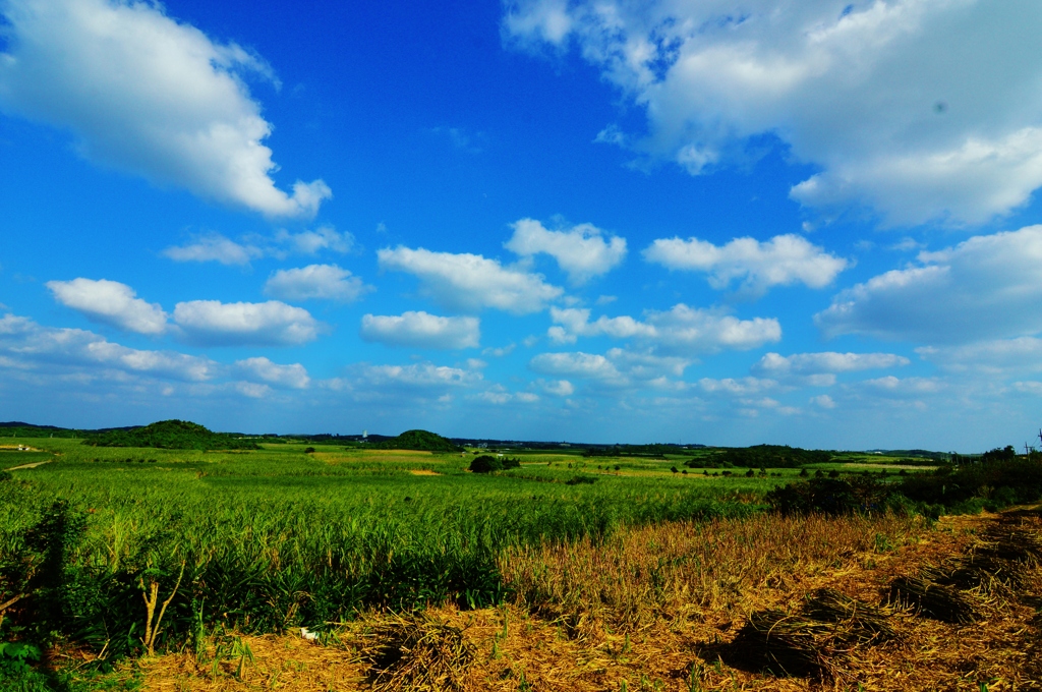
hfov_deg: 95.1
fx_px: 477
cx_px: 521
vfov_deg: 71.9
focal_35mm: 16
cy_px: 346
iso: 100
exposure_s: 1/160
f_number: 13
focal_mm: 11
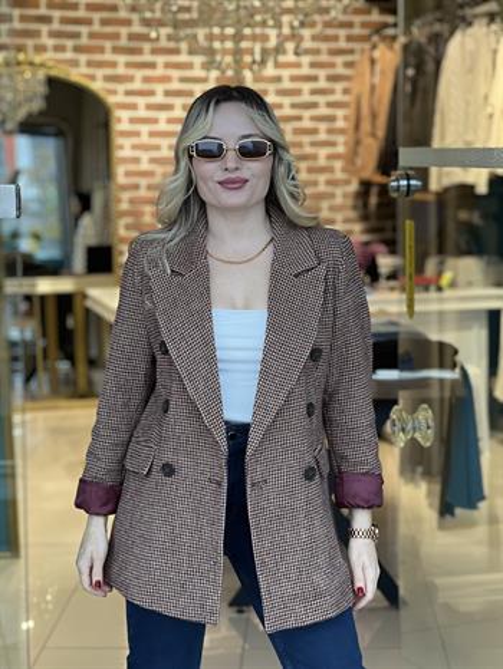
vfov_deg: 25.3
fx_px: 1490
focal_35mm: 77
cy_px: 334
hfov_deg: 19.2
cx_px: 252
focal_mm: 9
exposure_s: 1/100
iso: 200
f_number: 2.8
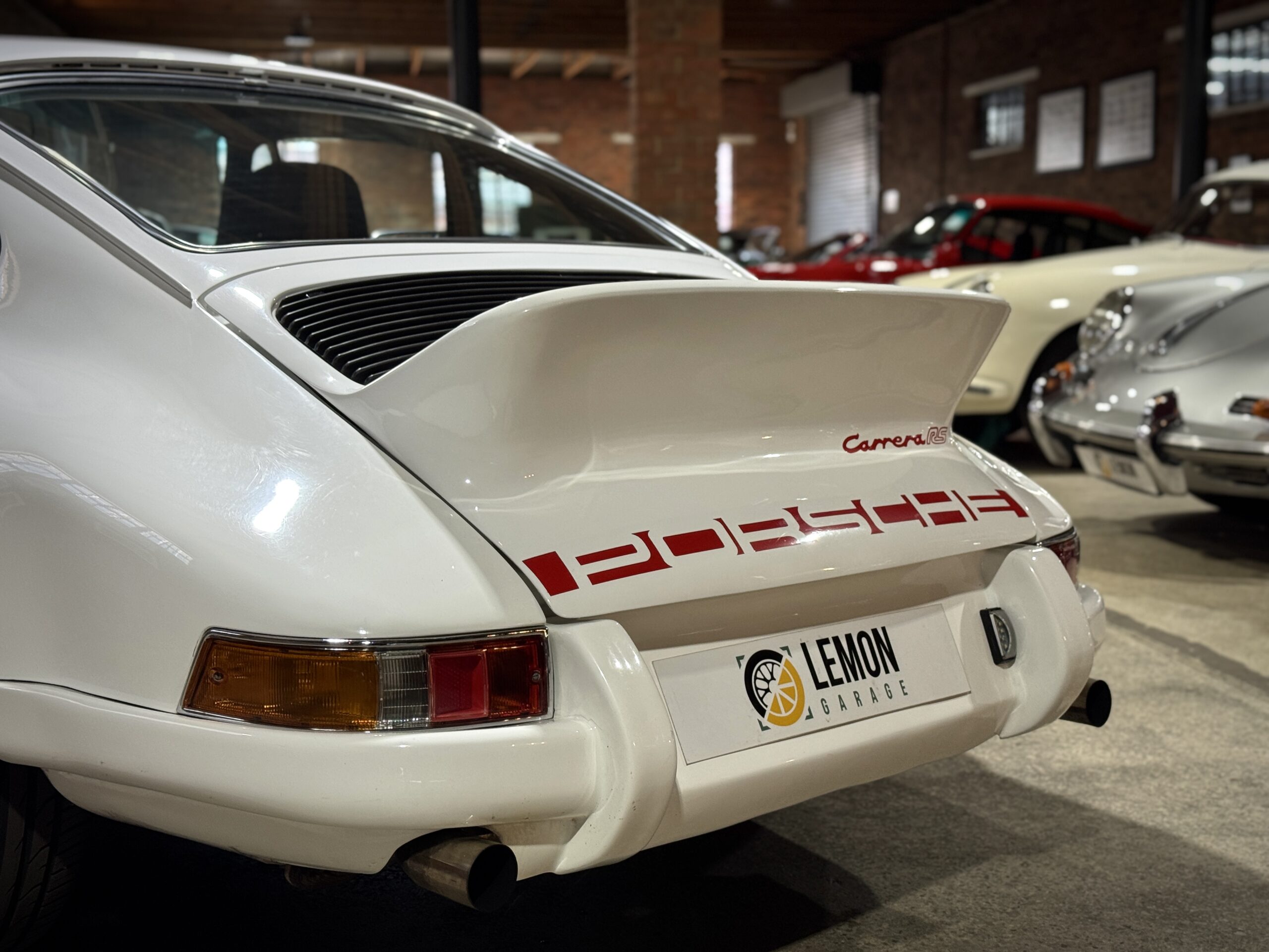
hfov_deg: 39.7
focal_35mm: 48
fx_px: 1760
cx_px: 634
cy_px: 476
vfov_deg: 30.3
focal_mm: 6.76
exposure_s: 1/50
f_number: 1.78
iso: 100
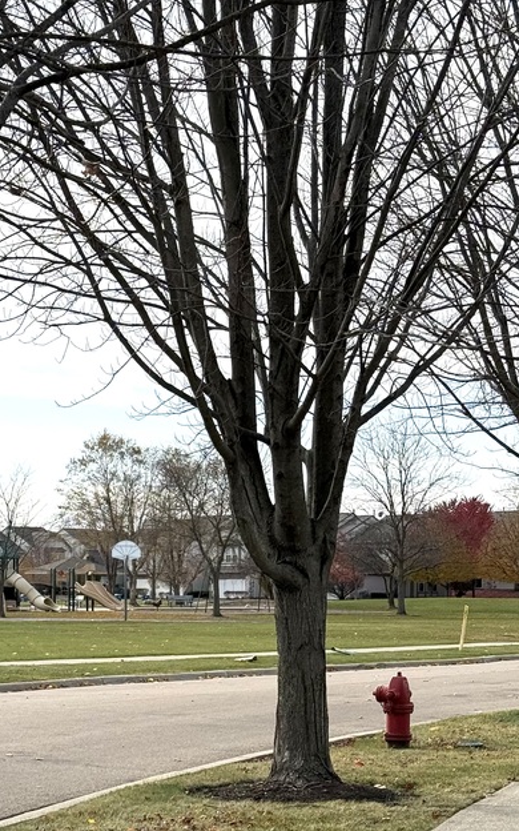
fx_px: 1992
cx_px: 68
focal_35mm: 88
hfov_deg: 14.7
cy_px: 634
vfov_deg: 23.3
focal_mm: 6.76
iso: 80
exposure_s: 1/5208
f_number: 1.78
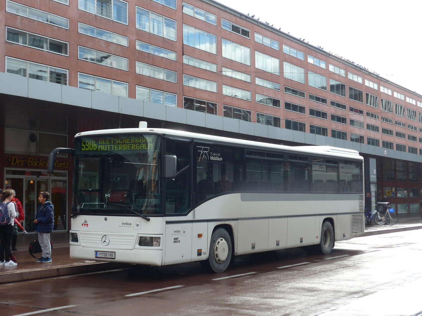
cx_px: 211
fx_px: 719
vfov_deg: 24.8
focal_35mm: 59
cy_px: 158
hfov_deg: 32.7
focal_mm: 12
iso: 80
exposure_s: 1/400
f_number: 3.5
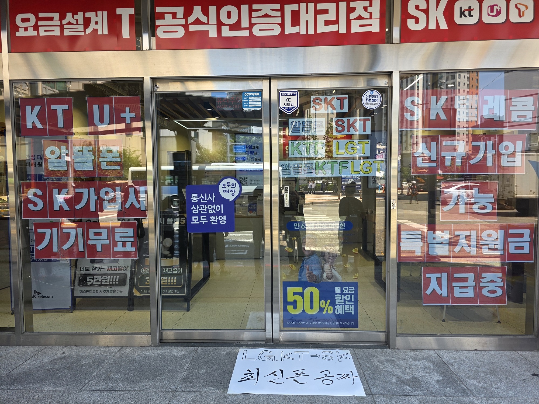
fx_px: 358
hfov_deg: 73.9
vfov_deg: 58.9
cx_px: 270
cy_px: 202
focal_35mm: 23
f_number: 1.7
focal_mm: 6.3
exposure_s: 1/120
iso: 16
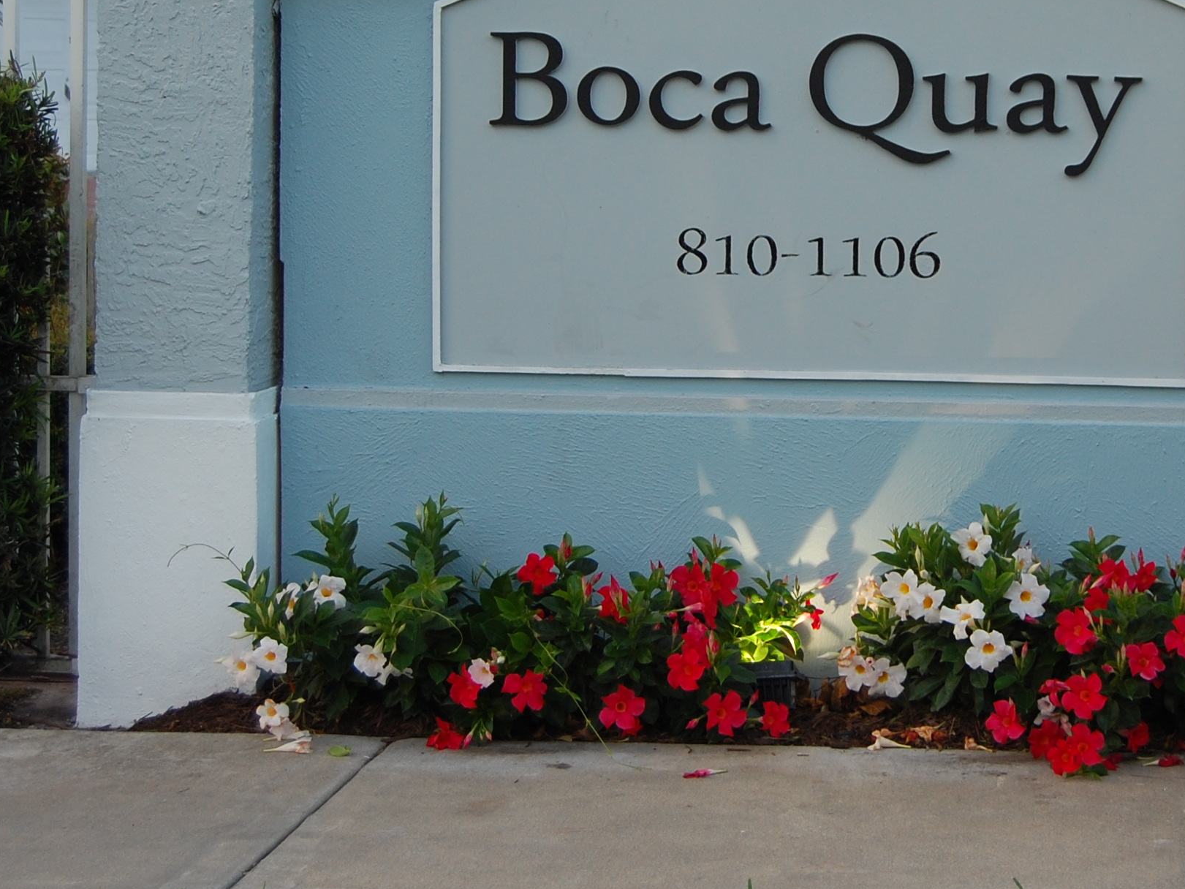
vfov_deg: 17.7
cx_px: 810
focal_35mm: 83
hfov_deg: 23.5
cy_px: 177
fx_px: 2838
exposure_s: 1/125
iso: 280
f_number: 5.6
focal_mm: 31
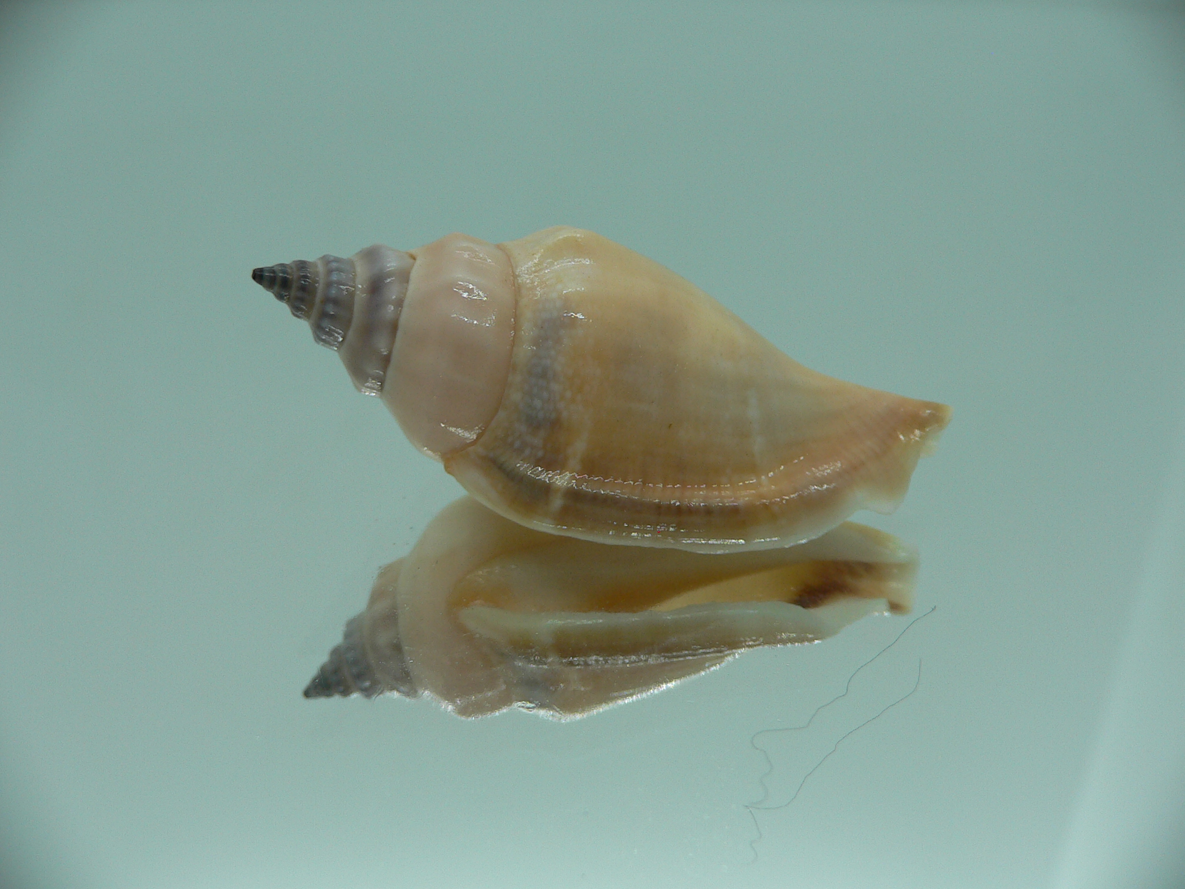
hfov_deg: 52.6
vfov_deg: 40.7
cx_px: 592
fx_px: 1198
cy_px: 444
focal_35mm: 35
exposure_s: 1/80
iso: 80
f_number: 2.8
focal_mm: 4.6
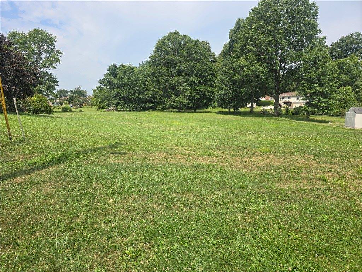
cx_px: 181
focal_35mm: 23
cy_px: 136
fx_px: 241
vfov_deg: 58.9
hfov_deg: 73.9
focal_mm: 6.3
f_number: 1.7
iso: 12
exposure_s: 1/801
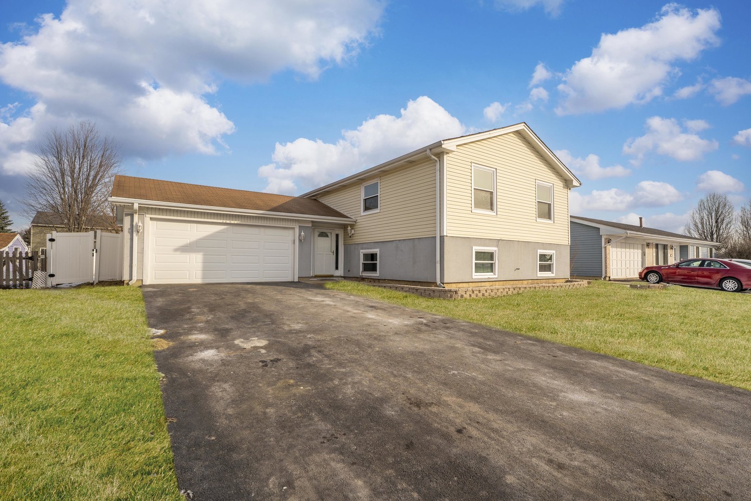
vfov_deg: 71.1
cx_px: 376
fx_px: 350
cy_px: 250
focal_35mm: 17
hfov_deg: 94.0
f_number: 9
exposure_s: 1/400
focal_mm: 16.8
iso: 200
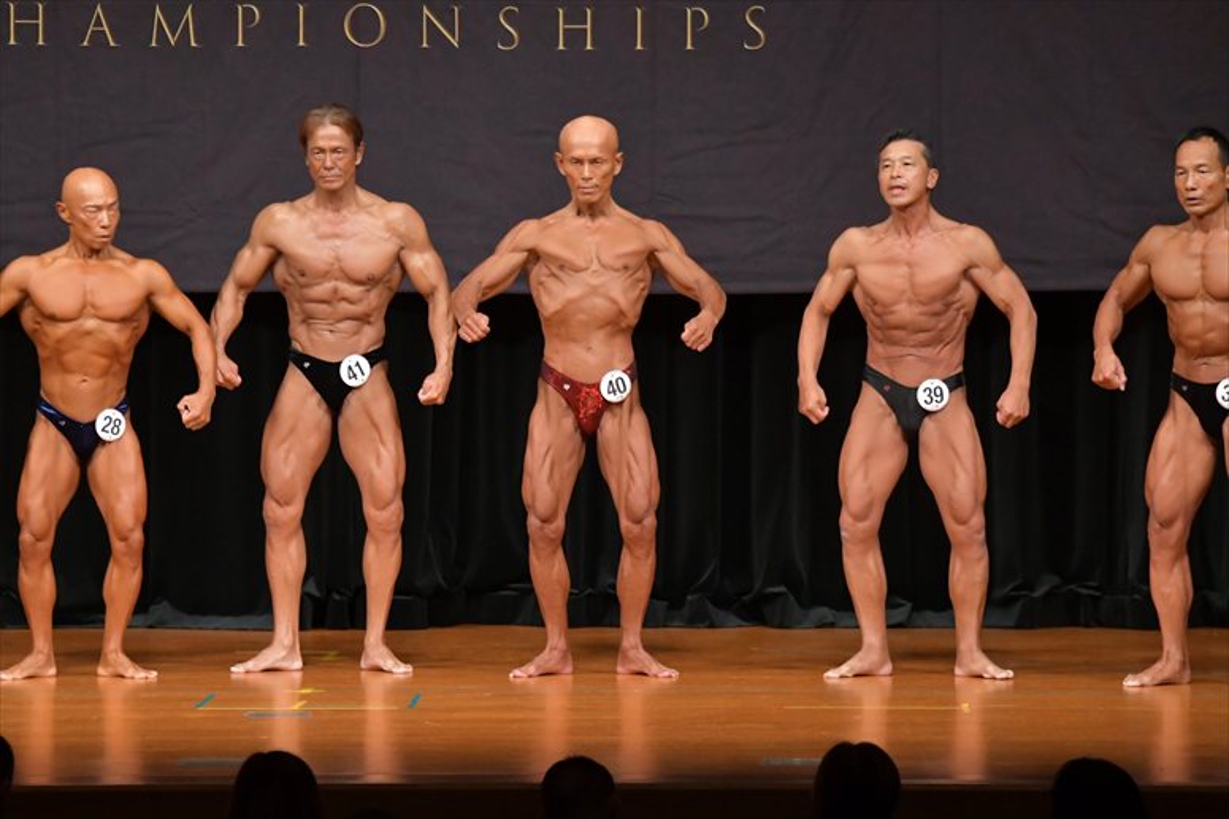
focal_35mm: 225
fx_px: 7678
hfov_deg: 9.2
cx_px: 614
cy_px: 410
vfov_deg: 6.1
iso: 5000
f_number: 5.6
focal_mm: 150
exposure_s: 1/400
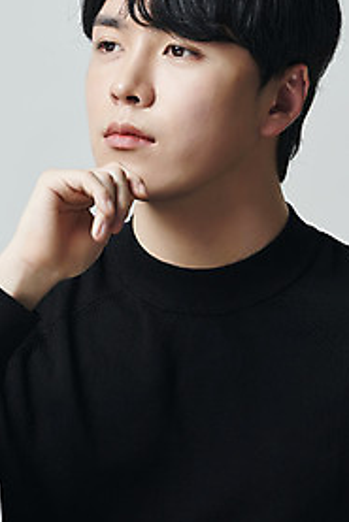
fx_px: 4197
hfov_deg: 4.8
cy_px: 156
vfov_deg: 7.1
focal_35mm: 289
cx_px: 205
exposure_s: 1/125
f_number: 7.1
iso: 64
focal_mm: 200
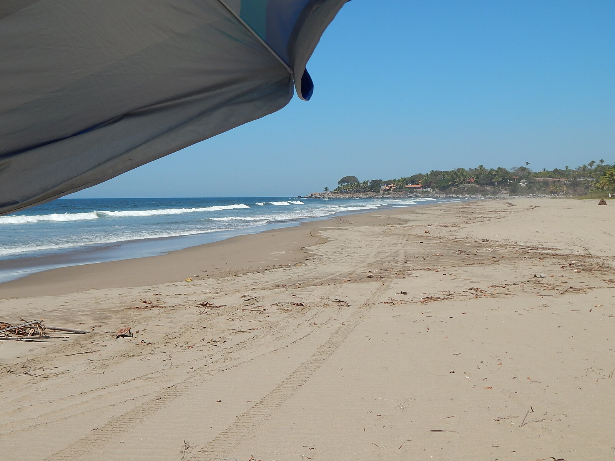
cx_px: 308
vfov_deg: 33.6
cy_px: 230
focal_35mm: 43
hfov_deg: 43.9
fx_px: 764
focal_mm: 7.7
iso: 125
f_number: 7.1
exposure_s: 1/500
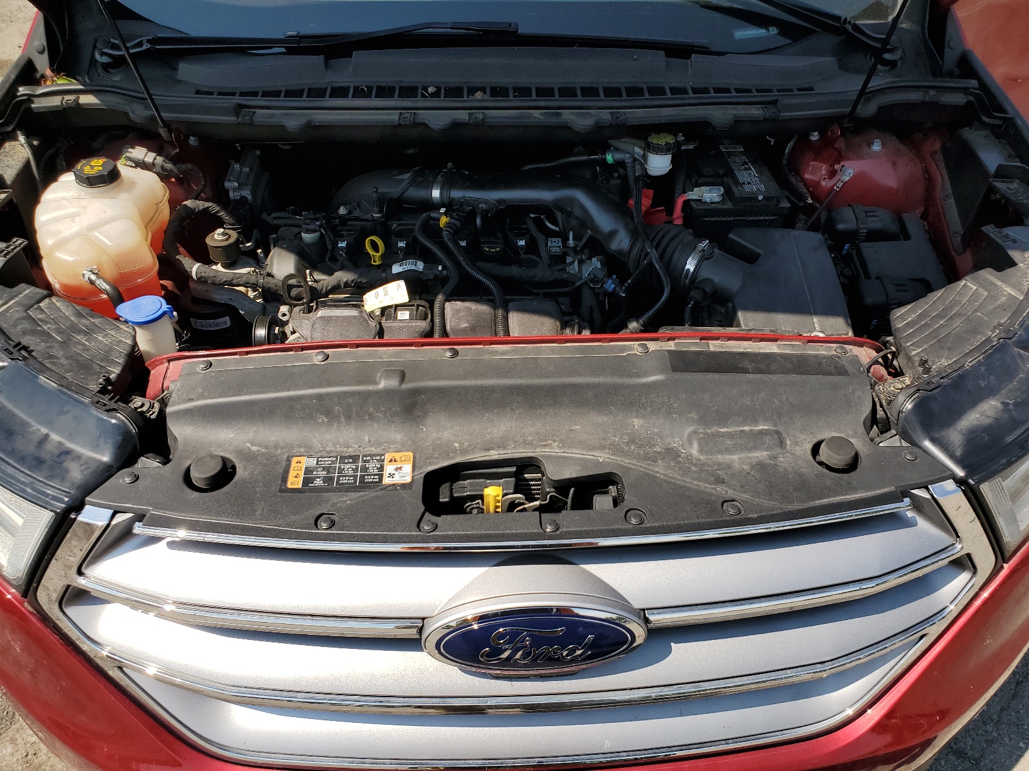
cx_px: 514
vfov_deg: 53.1
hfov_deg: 67.3
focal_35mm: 26
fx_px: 773
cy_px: 386
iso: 50
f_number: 1.5
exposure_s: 1/1250
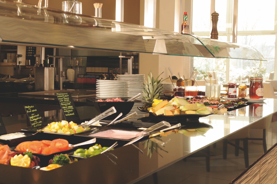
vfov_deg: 25.0
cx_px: 138
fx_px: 415
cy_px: 92
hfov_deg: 36.9
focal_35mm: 54
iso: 320
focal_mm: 36
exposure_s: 1/80
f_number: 6.3
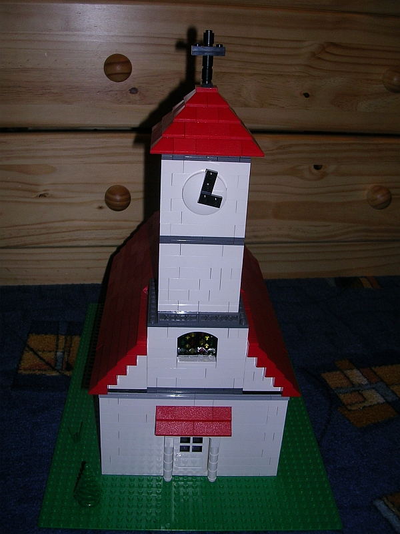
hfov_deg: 37.7
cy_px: 267
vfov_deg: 49.0
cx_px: 200
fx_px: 585
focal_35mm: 38
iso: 50
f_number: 2.8
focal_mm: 5.8
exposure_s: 1/60.1
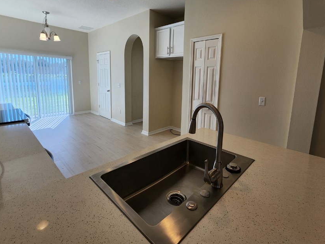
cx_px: 171
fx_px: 150
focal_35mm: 16
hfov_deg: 94.4
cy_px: 101
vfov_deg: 77.5
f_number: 2.2
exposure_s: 1/150
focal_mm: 2.2
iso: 50
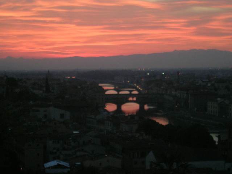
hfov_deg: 18.7
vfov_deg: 14.1
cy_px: 87
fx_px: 704
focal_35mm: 105
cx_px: 116
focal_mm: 16.2
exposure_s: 1/60.1
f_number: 4.9
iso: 200
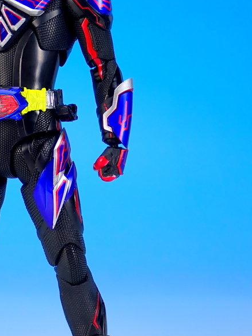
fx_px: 1310
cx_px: 32
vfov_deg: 14.6
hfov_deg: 10.9
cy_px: 150
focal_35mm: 135
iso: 100
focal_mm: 13.65
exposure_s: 1/10
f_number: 4.1
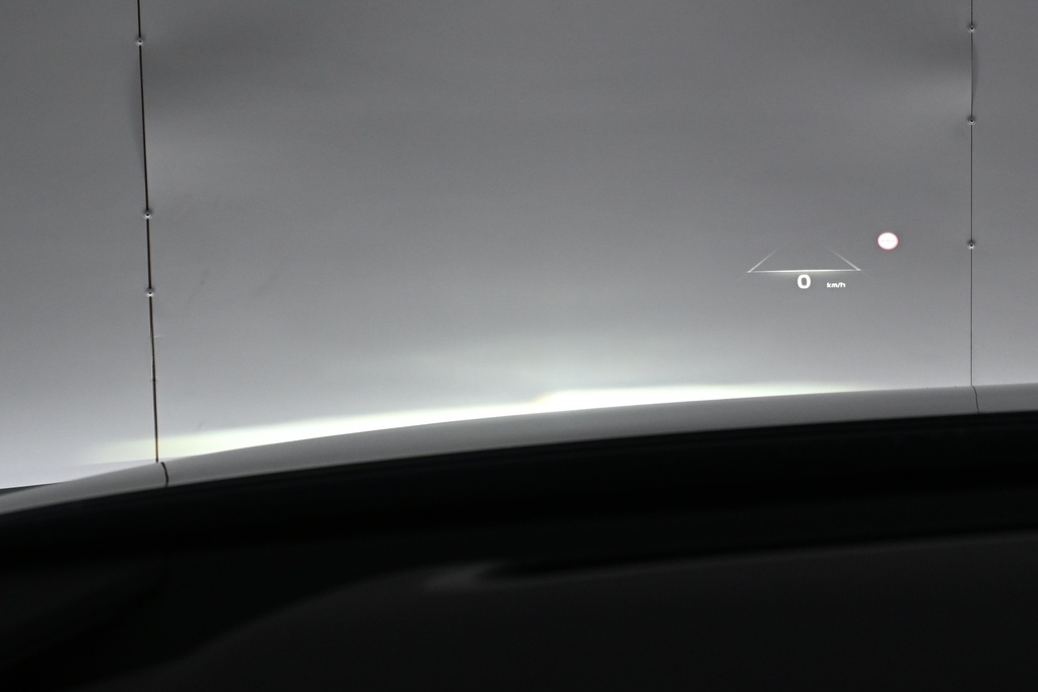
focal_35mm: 58
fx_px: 1678
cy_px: 245
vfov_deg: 23.2
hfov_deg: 33.5
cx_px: 817
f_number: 5.6
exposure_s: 1/125
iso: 640
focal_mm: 24.5
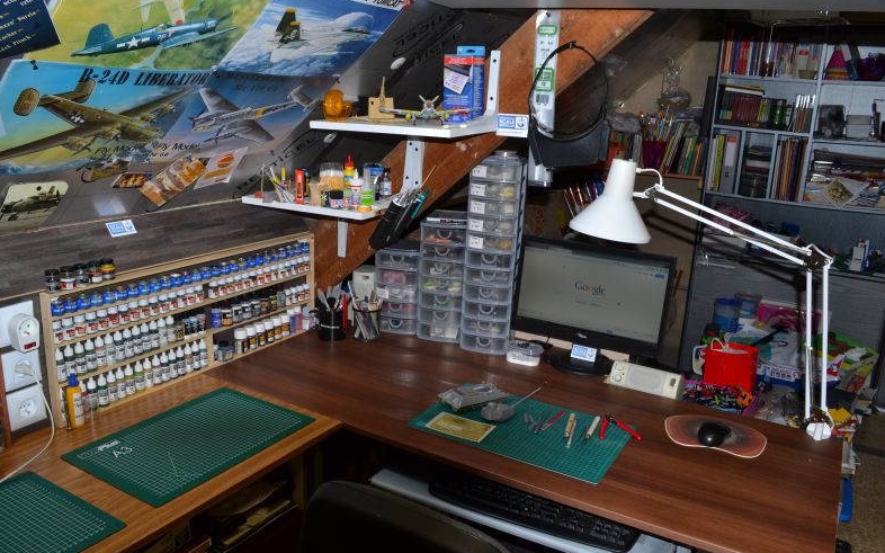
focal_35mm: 28
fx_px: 675
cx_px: 436
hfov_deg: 66.5
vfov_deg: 44.5
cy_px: 287
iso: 220
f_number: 8
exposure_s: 1/60
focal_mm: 18
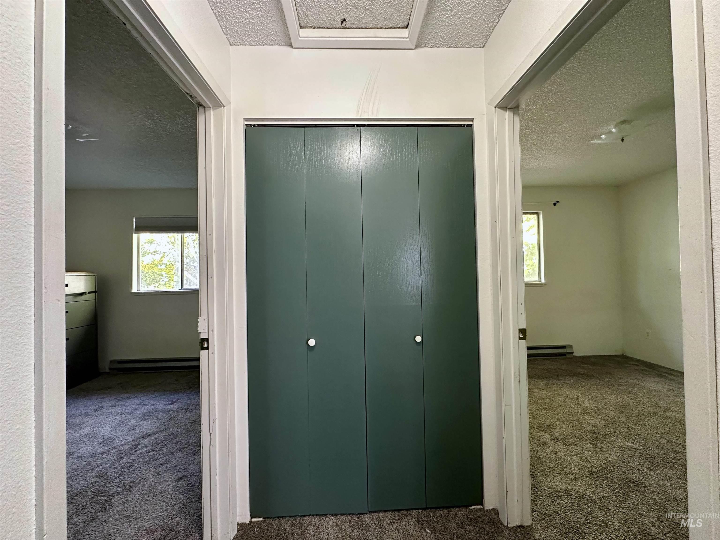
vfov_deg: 85.7
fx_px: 291
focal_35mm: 14
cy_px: 270
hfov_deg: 102.1
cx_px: 360
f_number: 2.2
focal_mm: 2.22
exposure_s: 1/60
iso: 640
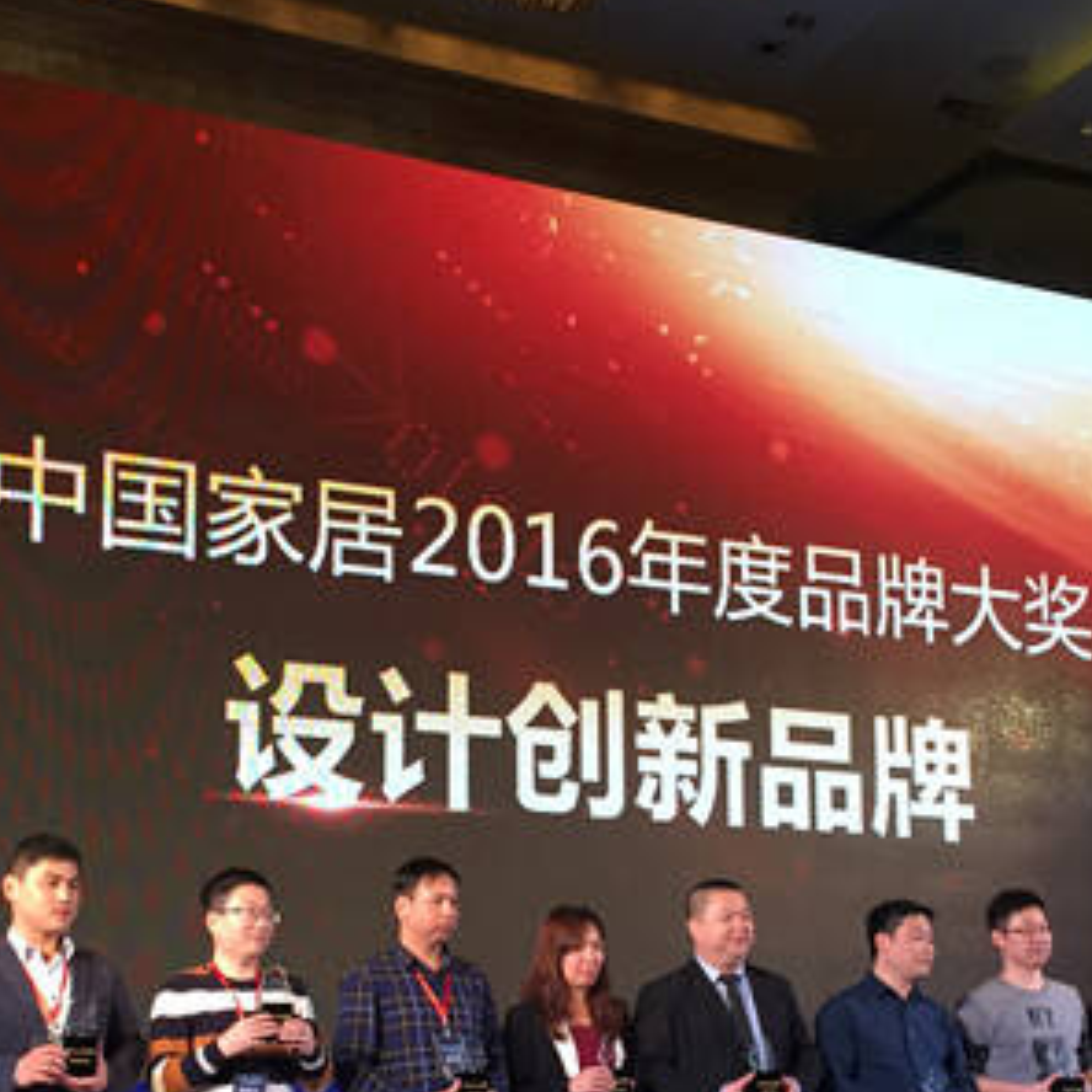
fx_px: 2070
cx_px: 546
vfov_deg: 29.1
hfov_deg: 29.6
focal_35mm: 58
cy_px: 819
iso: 40
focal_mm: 4.15
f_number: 2.2
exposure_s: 1/30
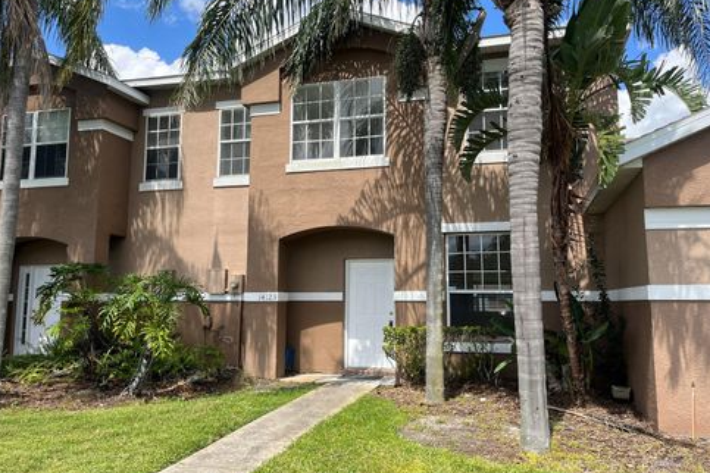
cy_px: 230
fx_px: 552
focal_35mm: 28
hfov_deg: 65.5
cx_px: 363
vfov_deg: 46.4
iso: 50
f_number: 1.6
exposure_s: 1/2137
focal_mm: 5.1
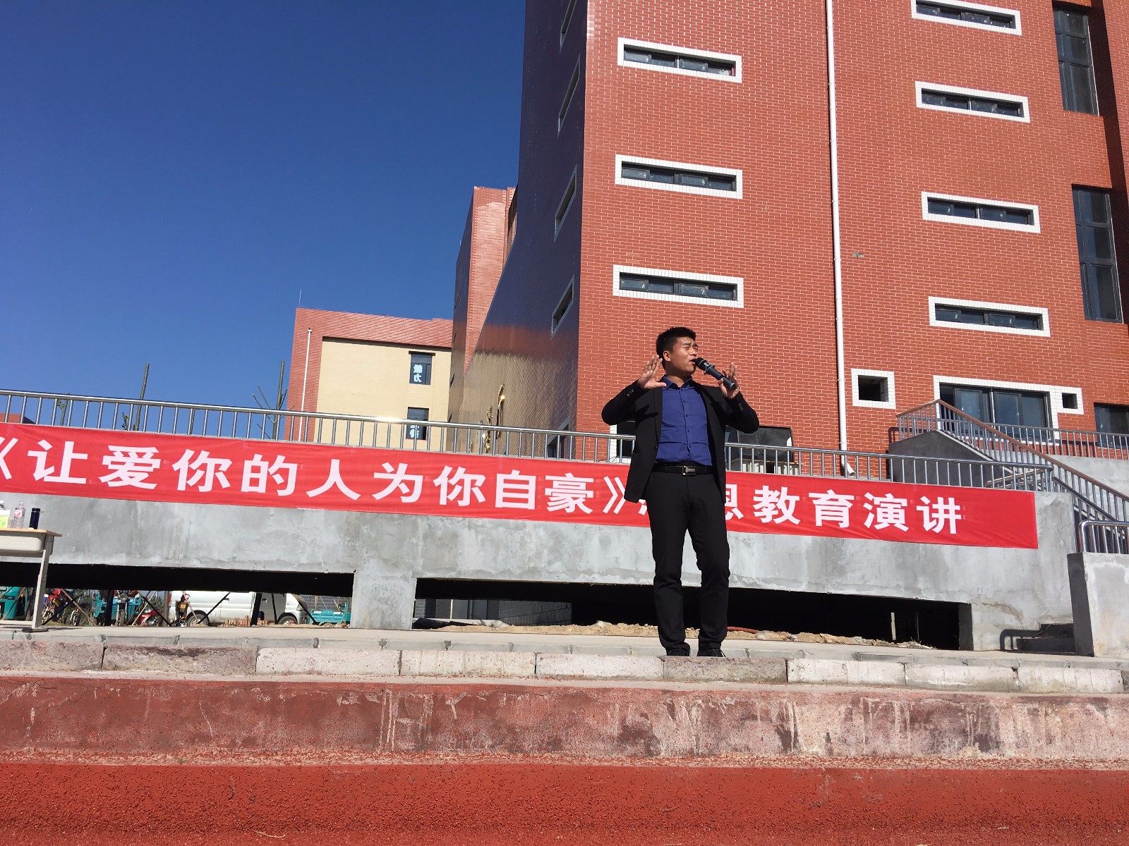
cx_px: 564
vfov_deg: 48.2
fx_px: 946
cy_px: 423
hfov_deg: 61.7
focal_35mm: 29
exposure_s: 1/2564
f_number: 2.2
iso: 25
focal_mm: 4.15
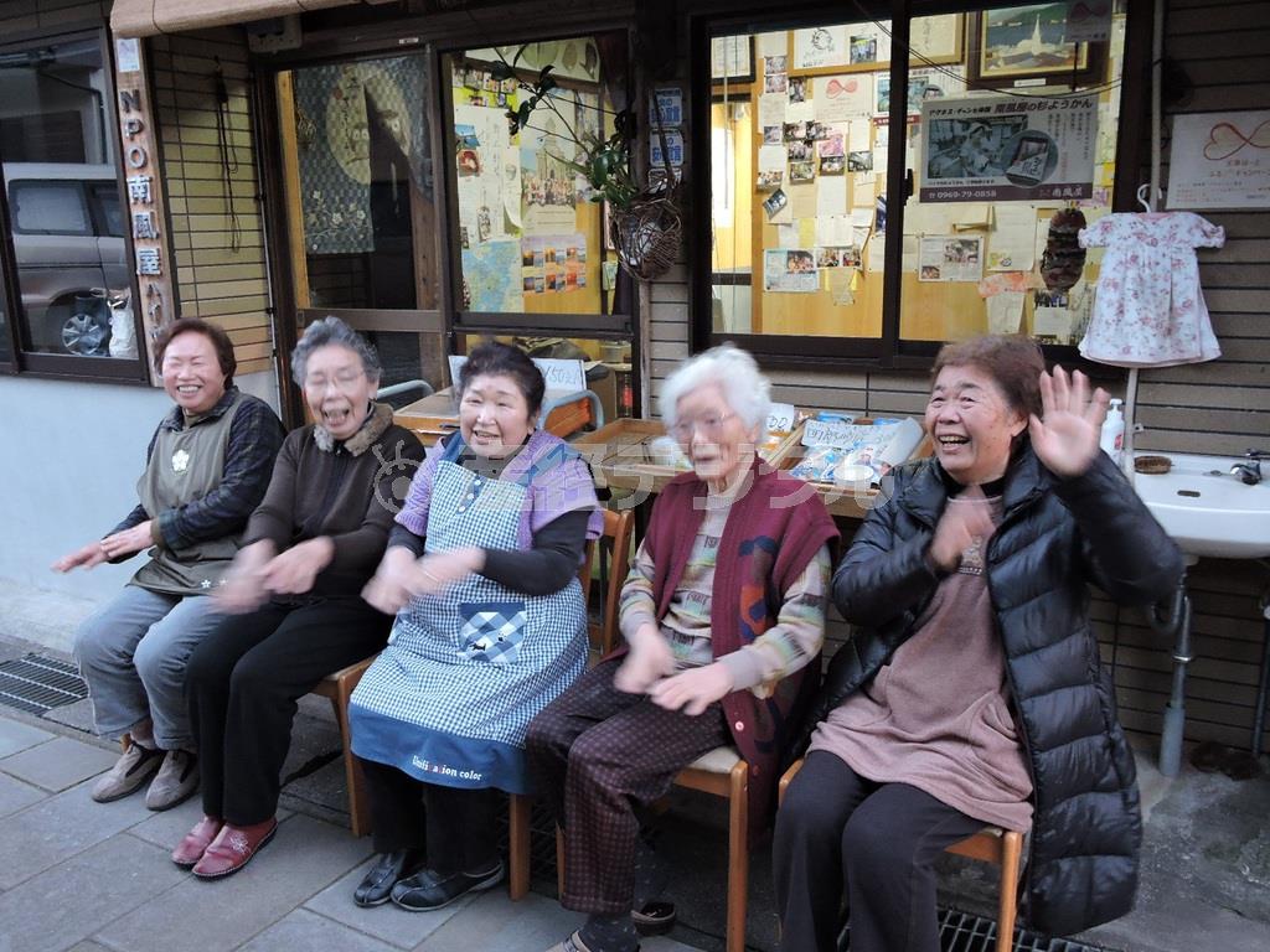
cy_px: 476
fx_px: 1101
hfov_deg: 60.0
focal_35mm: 30
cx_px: 635
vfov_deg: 46.8
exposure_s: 1/10
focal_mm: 5.4
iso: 400
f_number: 3.5
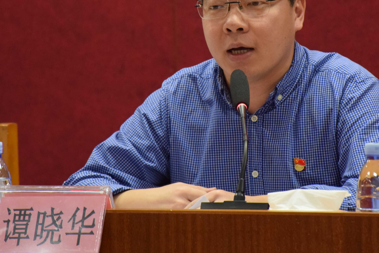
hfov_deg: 5.9
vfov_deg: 3.9
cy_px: 75
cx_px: 193
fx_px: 3695
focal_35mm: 351
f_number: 5.6
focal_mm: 140
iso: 1600
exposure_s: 1/50
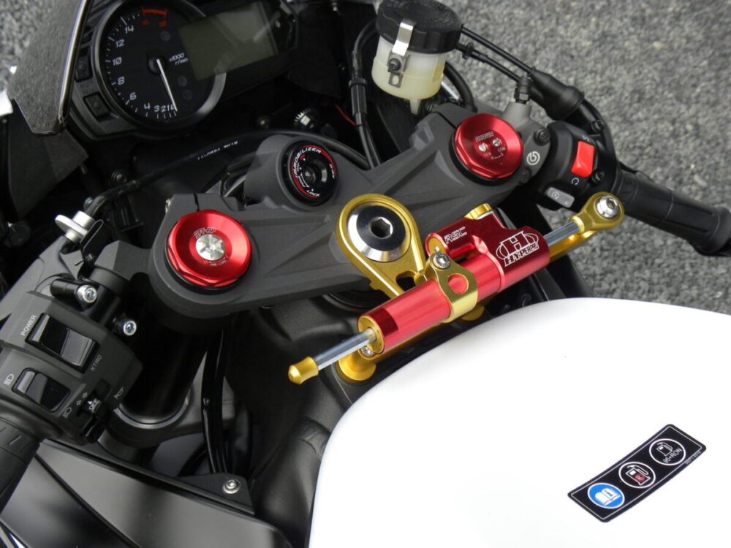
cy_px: 274
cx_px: 366
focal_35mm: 52
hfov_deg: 36.8
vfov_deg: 28.0
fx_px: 1098
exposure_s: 1/120
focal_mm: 9.2
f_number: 4.5
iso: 64
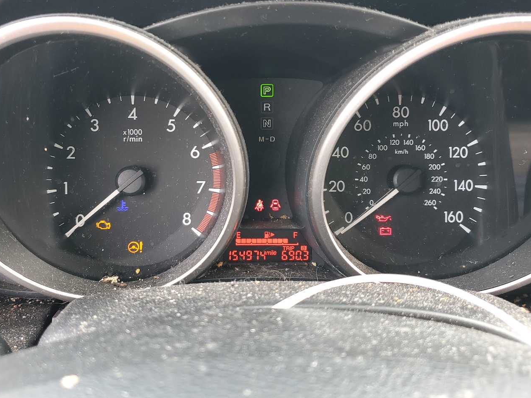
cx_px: 231
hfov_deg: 55.2
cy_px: 175
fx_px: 506
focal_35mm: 33
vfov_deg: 42.8
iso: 50
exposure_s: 1/60.2
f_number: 1.5
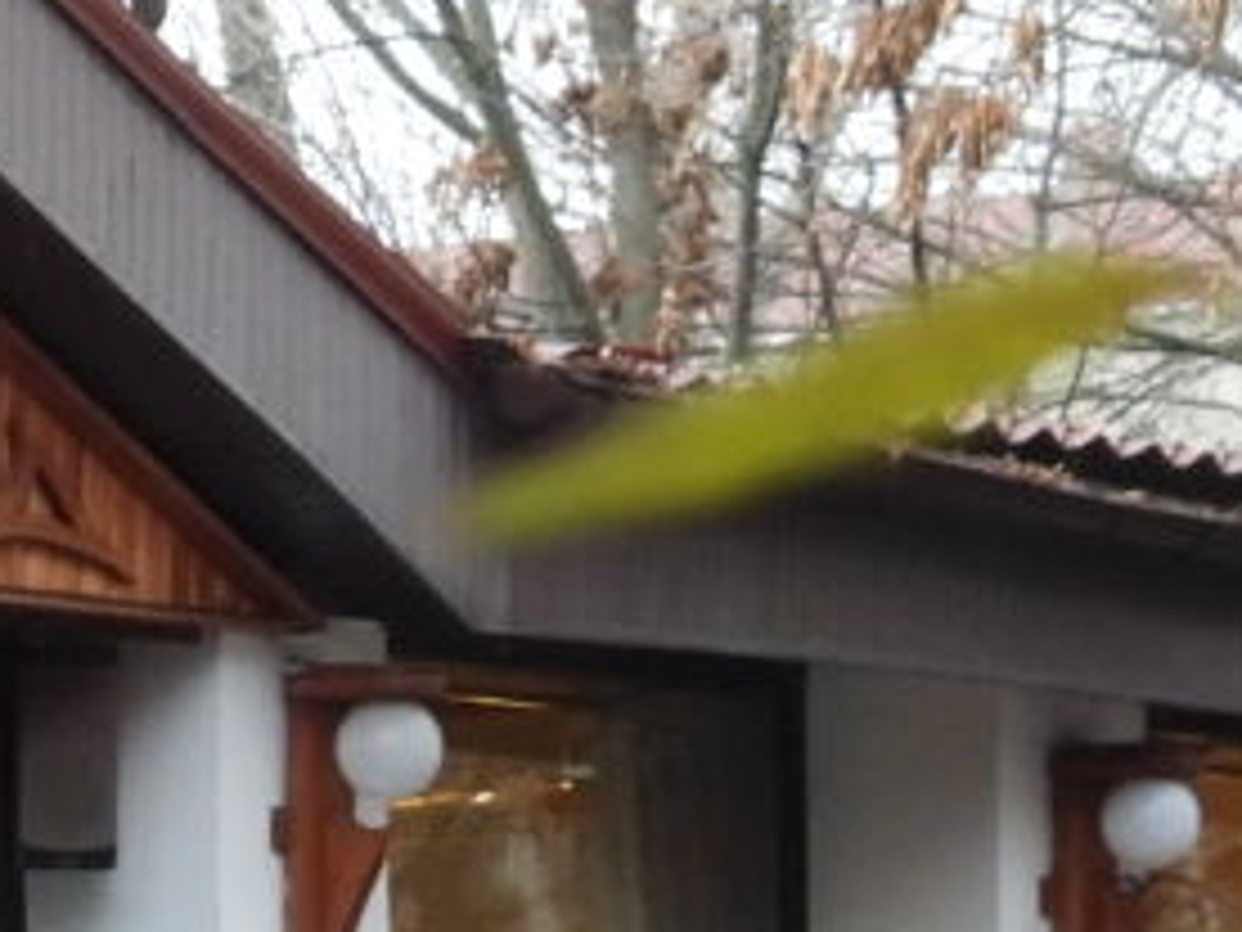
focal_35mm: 365
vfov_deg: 4.1
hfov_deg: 5.3
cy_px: 1175
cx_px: -1251
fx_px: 13096
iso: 400
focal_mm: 12.5
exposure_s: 1/15
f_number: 3.5
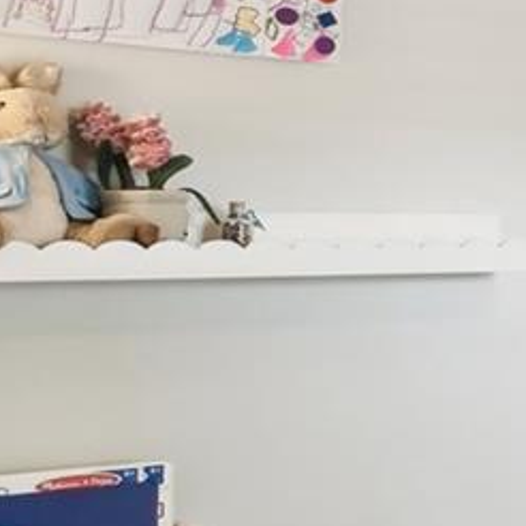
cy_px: 244
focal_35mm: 83
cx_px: 1537
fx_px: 1427
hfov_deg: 11.8
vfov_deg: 20.9
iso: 100
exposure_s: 1/3.33
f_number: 7.1
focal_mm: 10
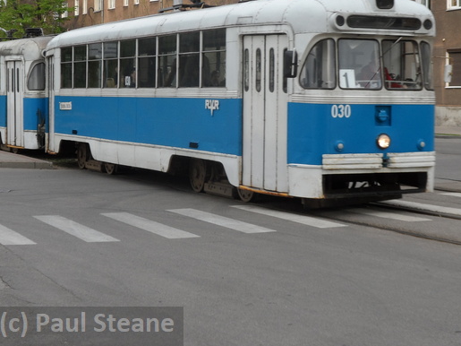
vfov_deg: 17.7
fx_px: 1105
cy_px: 81
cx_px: 226
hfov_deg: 23.6
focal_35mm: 83
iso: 80
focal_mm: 9.8
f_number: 4.1
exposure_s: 1/125
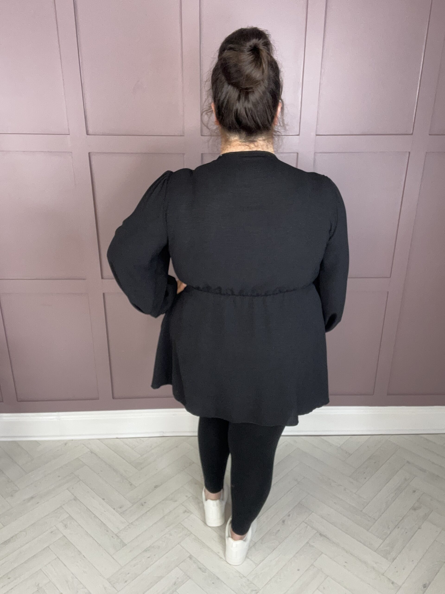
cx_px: 222
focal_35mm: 30
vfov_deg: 60.0
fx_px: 514
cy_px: 297
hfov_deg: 46.8
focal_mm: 2.69
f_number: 1.9
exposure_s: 1/54
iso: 100
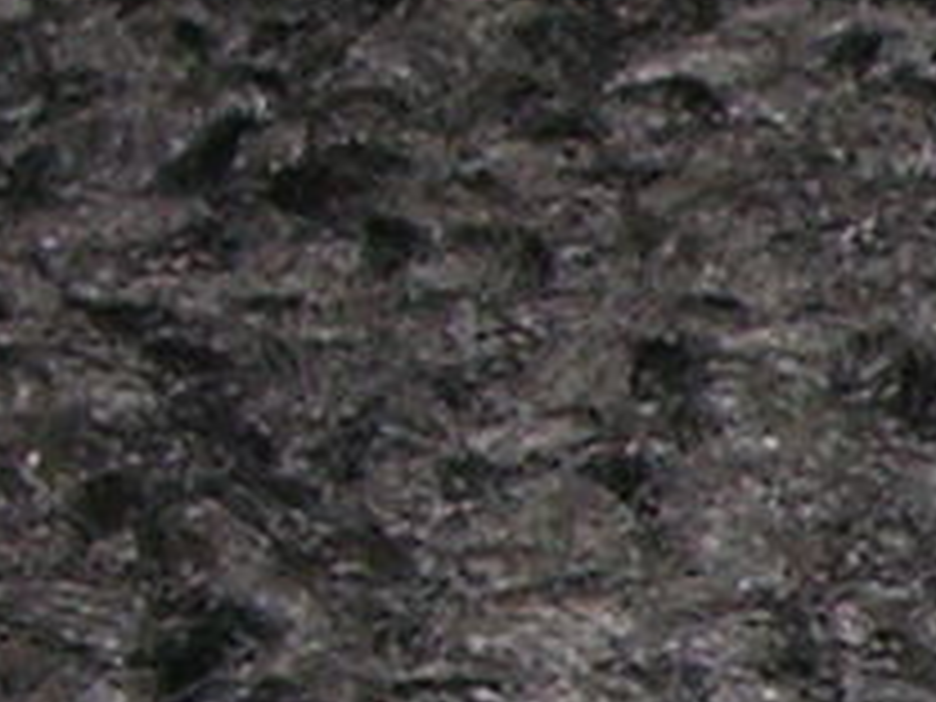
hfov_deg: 6.0
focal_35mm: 292
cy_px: 1116
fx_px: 7896
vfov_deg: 5.0
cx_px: 3326
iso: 50
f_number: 5.6
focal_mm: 5.8
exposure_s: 1/60.1
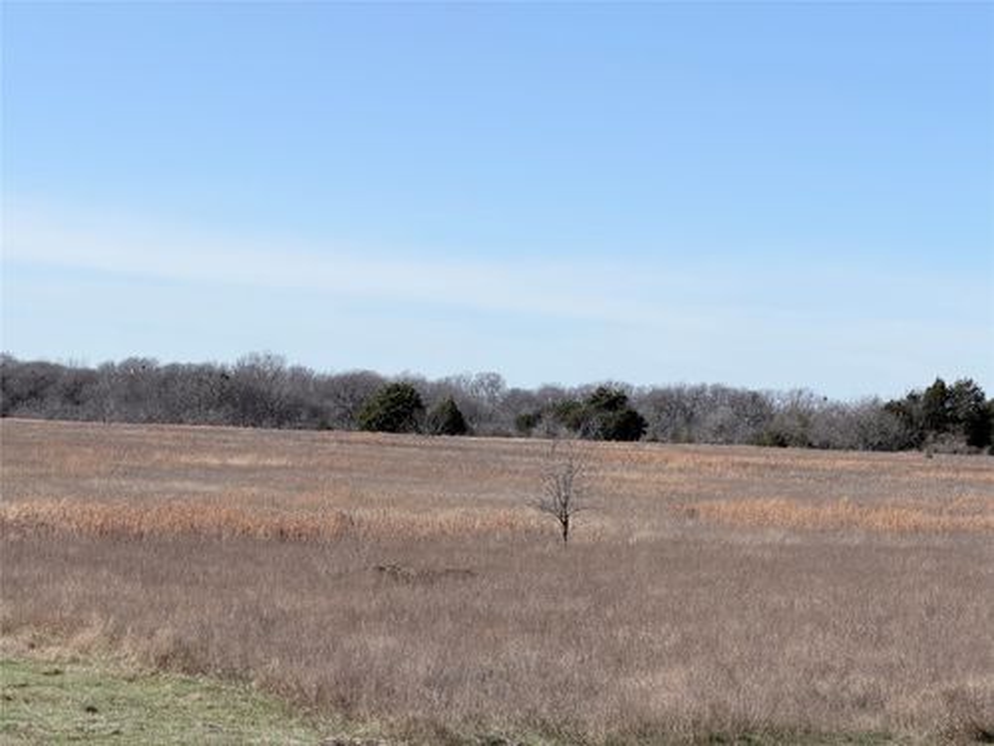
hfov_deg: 19.6
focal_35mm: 100
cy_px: 373
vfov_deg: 14.8
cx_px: 497
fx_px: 2872
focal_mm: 16.89
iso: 20
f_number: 2.8
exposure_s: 1/644
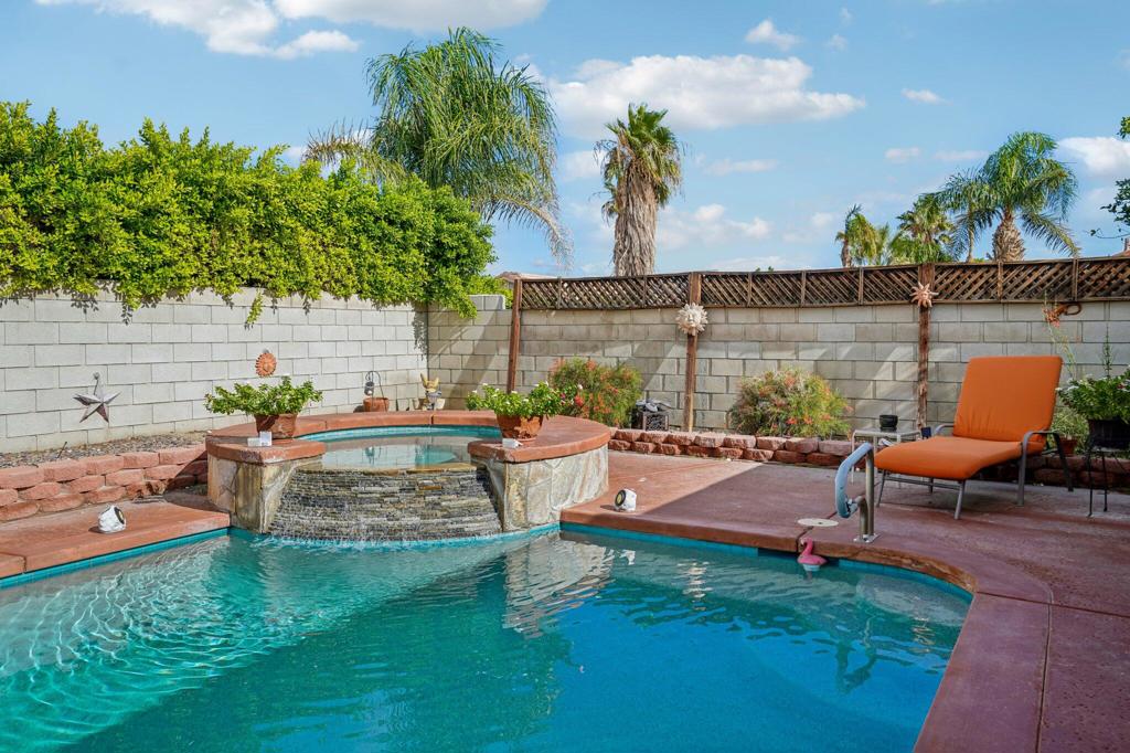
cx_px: 565
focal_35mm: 27
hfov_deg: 67.4
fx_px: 847
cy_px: 376
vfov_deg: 47.9
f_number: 8
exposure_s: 1/320
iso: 100
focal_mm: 27
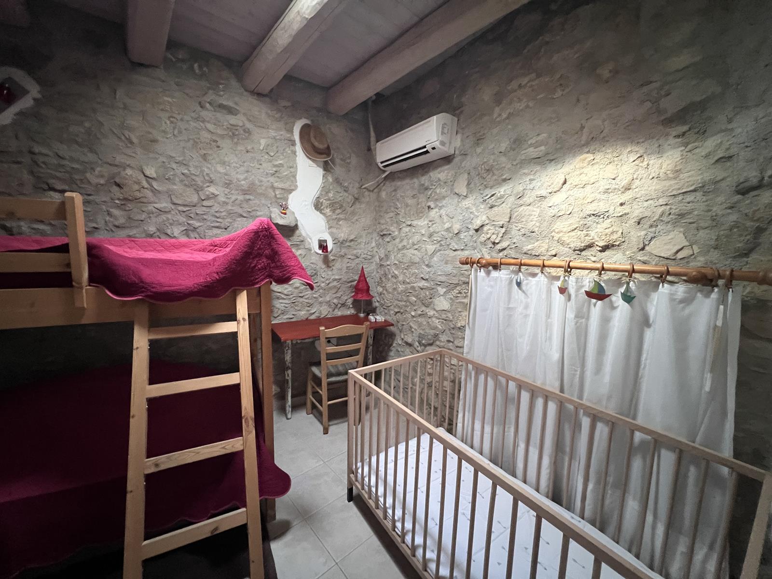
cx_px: 386
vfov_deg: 89.9
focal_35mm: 13
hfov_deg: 106.2
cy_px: 290
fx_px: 290
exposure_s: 1/34
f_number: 1.8
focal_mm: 1.57
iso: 800
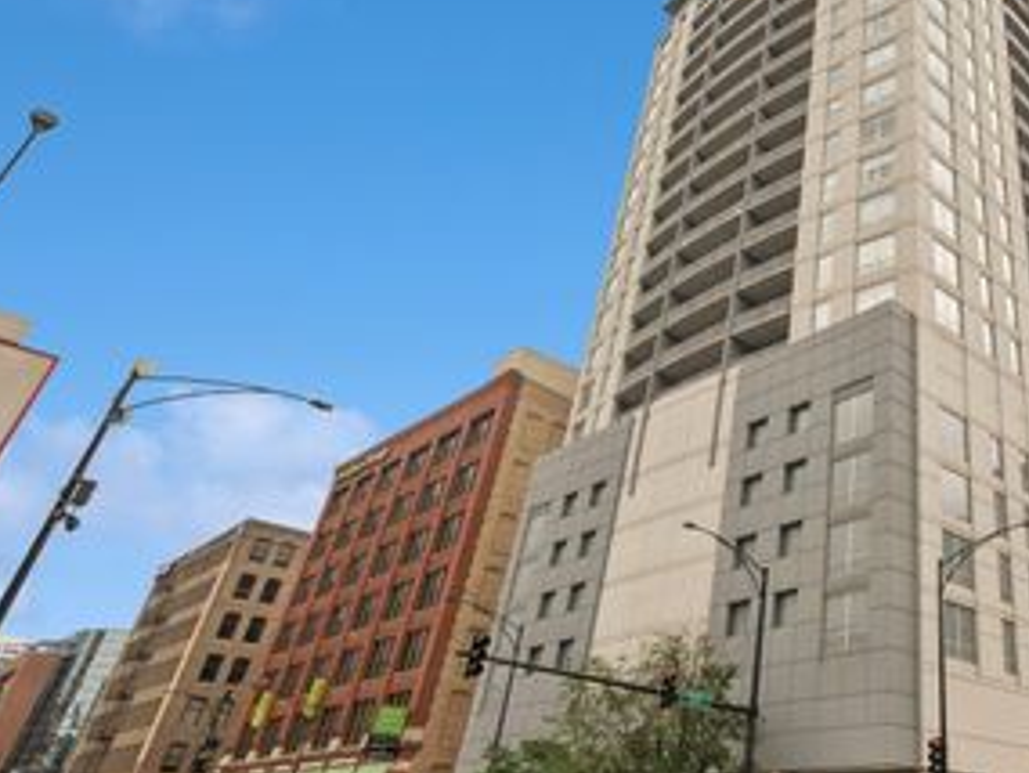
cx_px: 863
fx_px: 803
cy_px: 314
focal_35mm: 27
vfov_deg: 51.1
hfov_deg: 58.7
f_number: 8
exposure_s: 1/320
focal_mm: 16
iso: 200
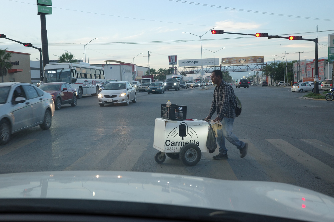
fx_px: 371
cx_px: 167
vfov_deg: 33.4
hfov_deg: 48.5
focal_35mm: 40
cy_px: 111
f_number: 4
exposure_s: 1/100
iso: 640
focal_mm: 26
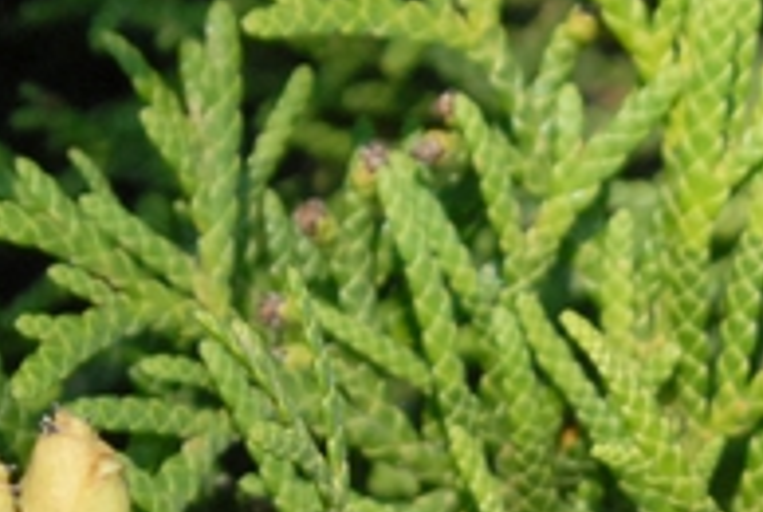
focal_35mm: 436
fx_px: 9247
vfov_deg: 3.2
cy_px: 608
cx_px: 507
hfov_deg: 4.7
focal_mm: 55
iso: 400
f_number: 8
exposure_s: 1/250
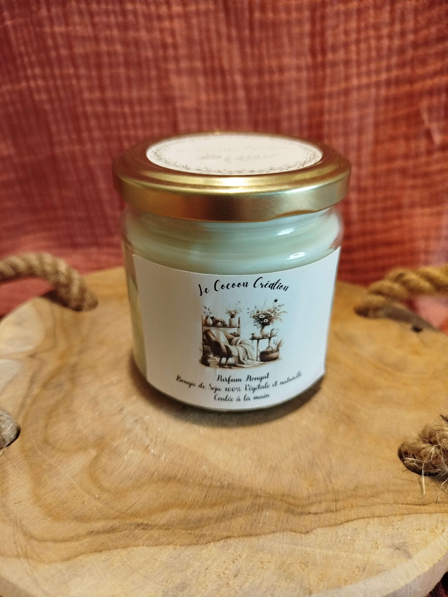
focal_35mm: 24
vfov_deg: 71.6
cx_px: 224
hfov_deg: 56.8
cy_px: 298
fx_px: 414
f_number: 1.7
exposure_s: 1/33
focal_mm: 5.31
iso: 800
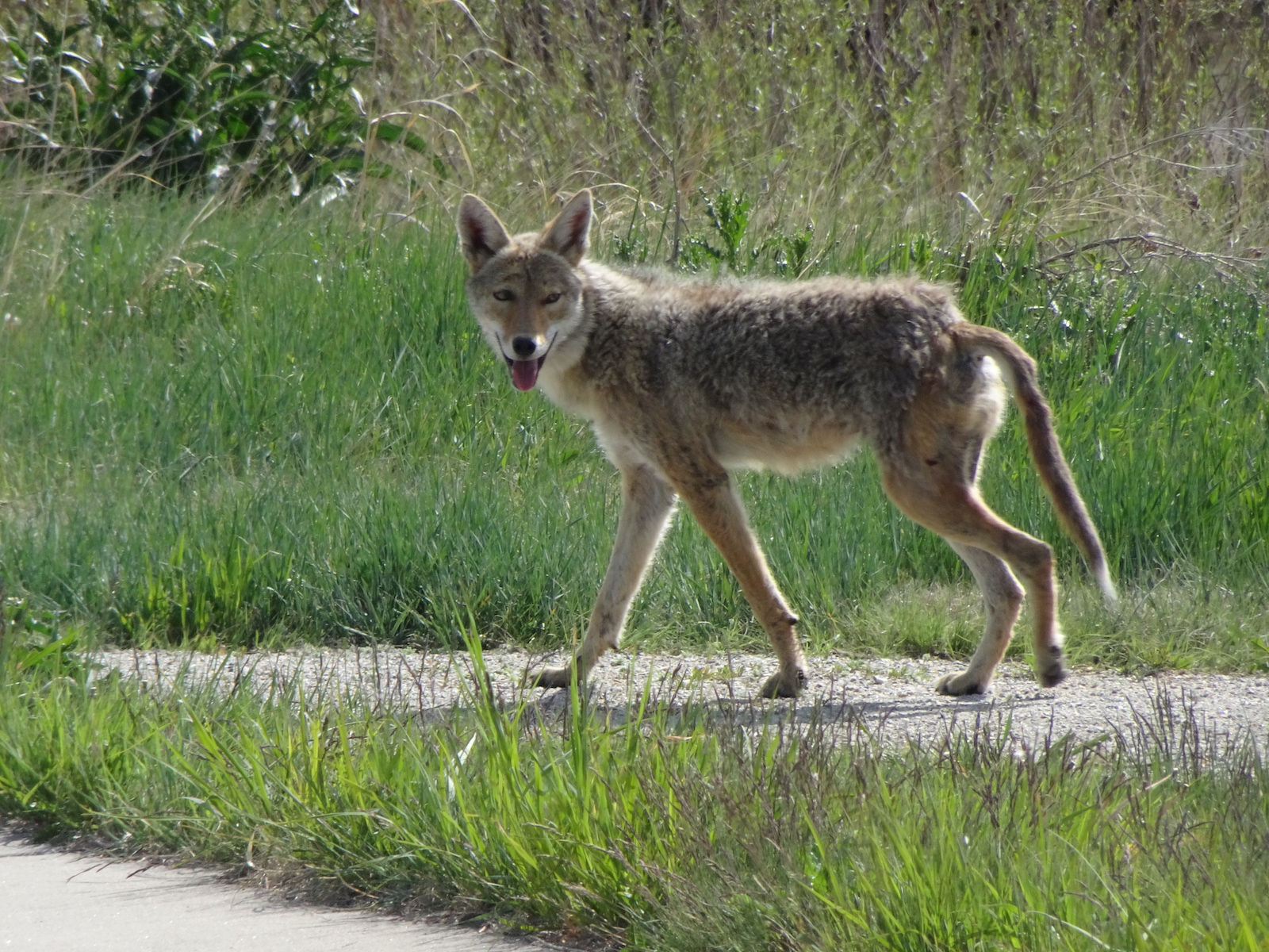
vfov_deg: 2.2
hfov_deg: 2.9
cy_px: 476
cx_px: 634
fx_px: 25222
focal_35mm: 688
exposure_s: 1/400
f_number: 8
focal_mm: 117.61
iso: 200
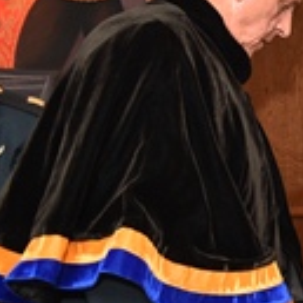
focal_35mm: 130
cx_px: 479
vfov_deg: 13.4
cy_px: 162
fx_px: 1287
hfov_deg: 12.6
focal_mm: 44
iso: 3200
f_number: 6.7
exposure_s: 1/250
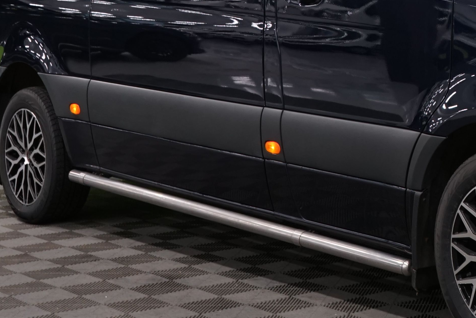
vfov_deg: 13.1
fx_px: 1349
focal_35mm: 102
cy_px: -69
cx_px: 519
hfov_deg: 19.2
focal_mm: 32
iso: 500
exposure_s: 1/15
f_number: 9
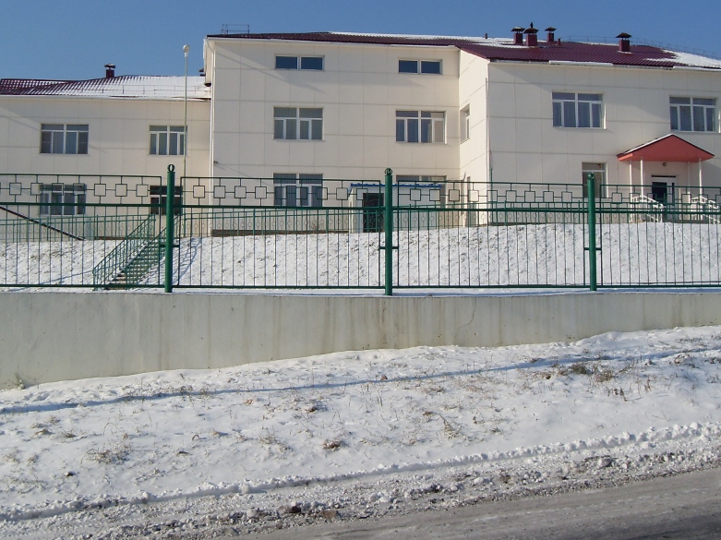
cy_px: 214
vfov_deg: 29.0
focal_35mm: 50
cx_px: 360
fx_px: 1041
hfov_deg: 38.2
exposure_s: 1/500
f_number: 7
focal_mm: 6.3
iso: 80
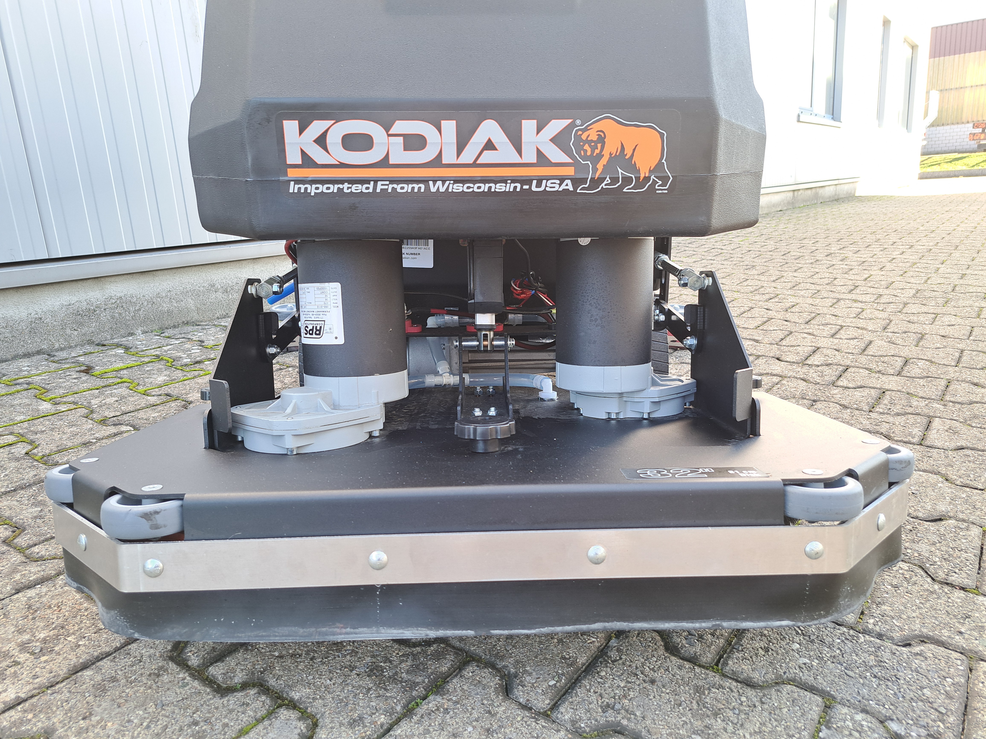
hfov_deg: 71.6
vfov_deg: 56.8
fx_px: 684
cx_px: 493
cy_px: 370
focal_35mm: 24
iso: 50
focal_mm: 5.23
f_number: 1.8
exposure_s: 1/100
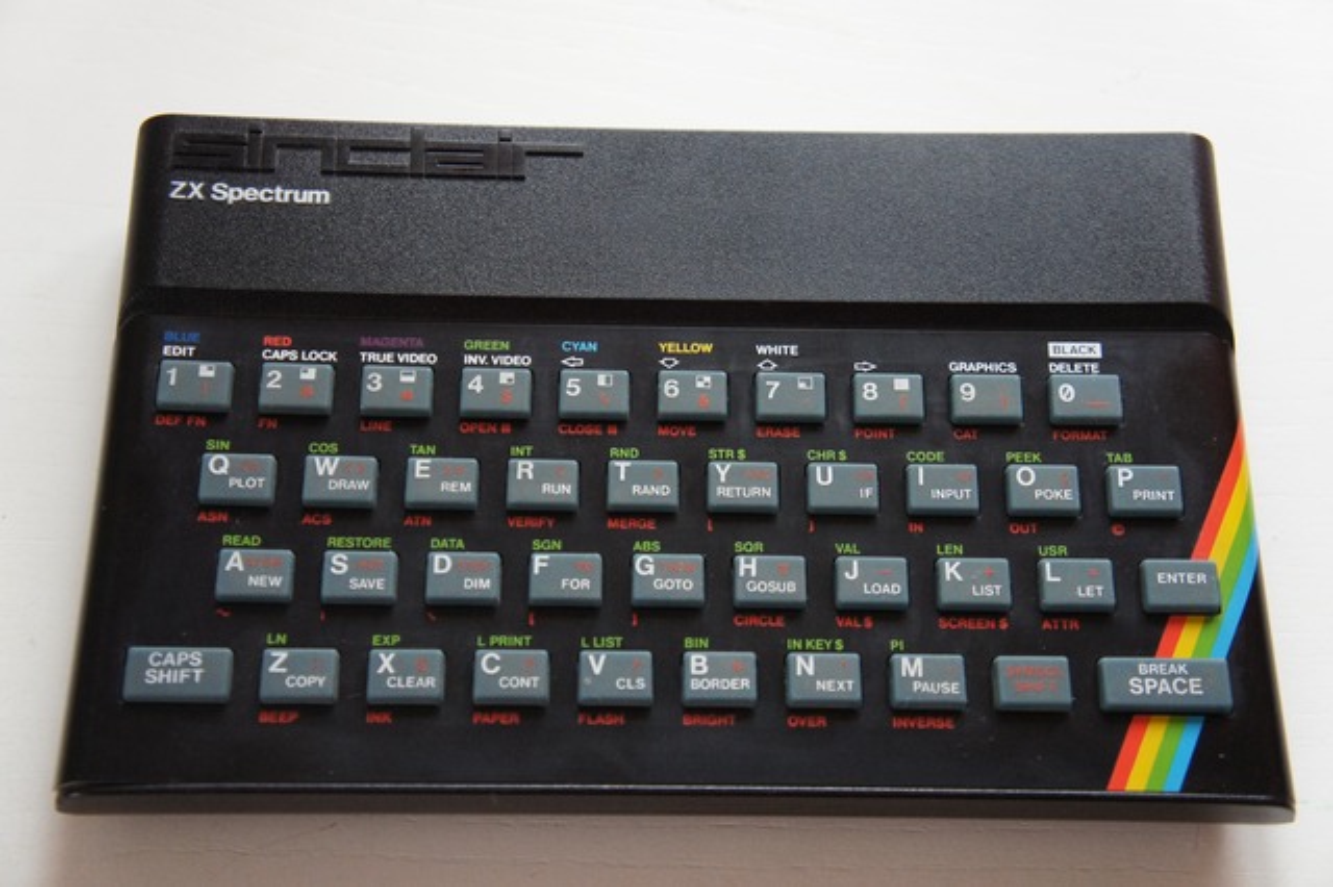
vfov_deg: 25.7
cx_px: 666
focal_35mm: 52
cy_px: 444
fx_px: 1943
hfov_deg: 37.9
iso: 1600
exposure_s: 1/40
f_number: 4.5
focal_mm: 35
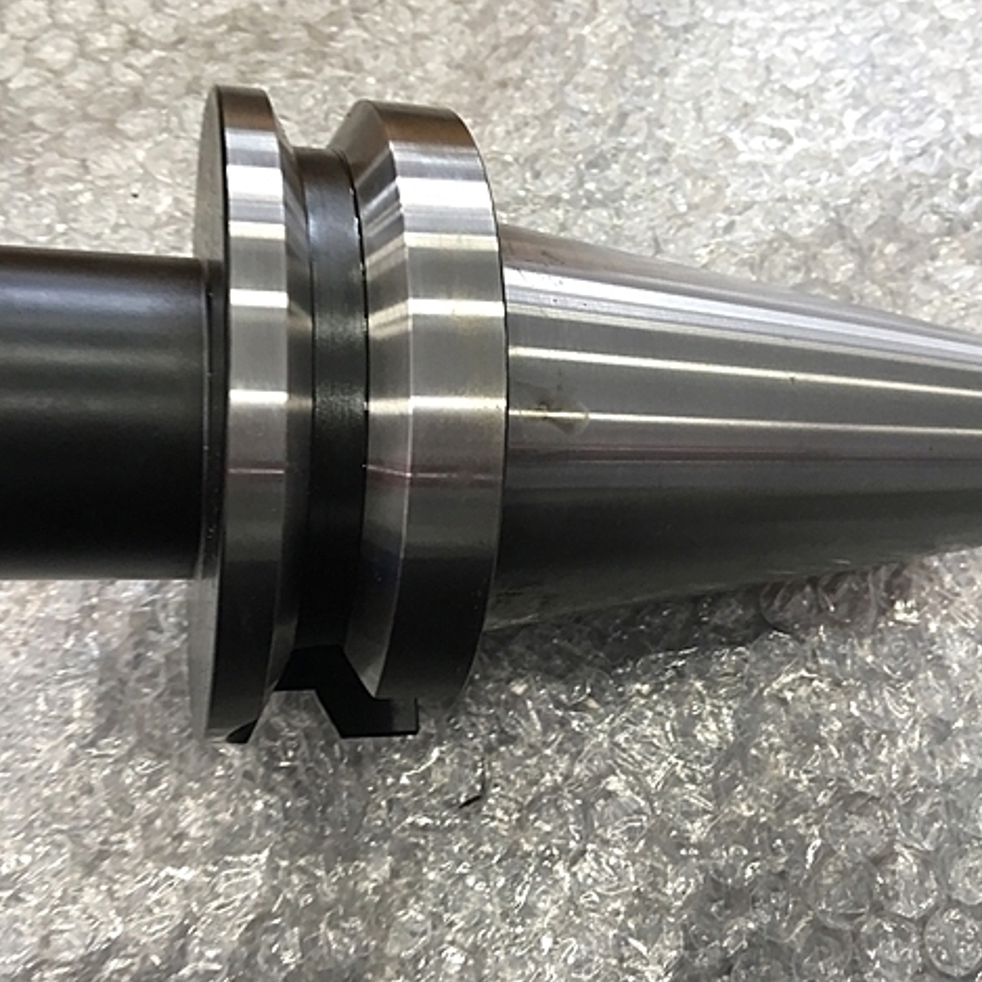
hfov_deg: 47.1
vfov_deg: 47.2
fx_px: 1123
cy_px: 496
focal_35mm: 35
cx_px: 433
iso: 64
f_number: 2.2
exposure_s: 1/30
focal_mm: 4.15
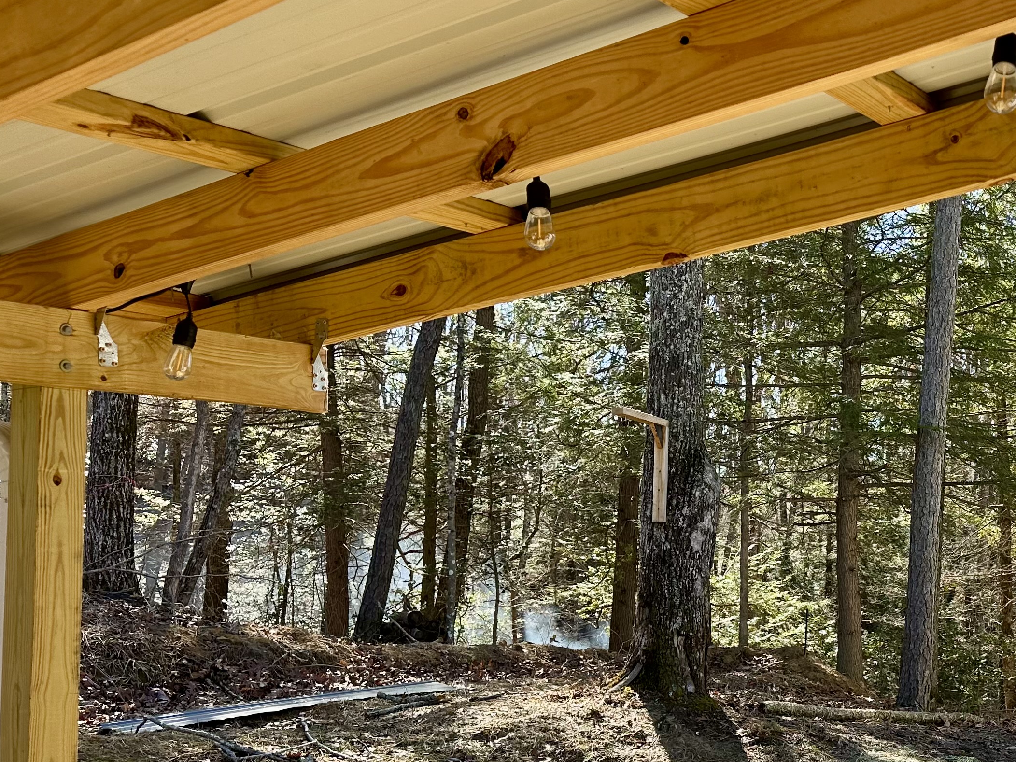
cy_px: 482
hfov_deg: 38.0
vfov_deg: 31.4
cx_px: 946
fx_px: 1350
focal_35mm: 46
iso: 80
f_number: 1.78
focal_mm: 6.86
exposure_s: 1/756
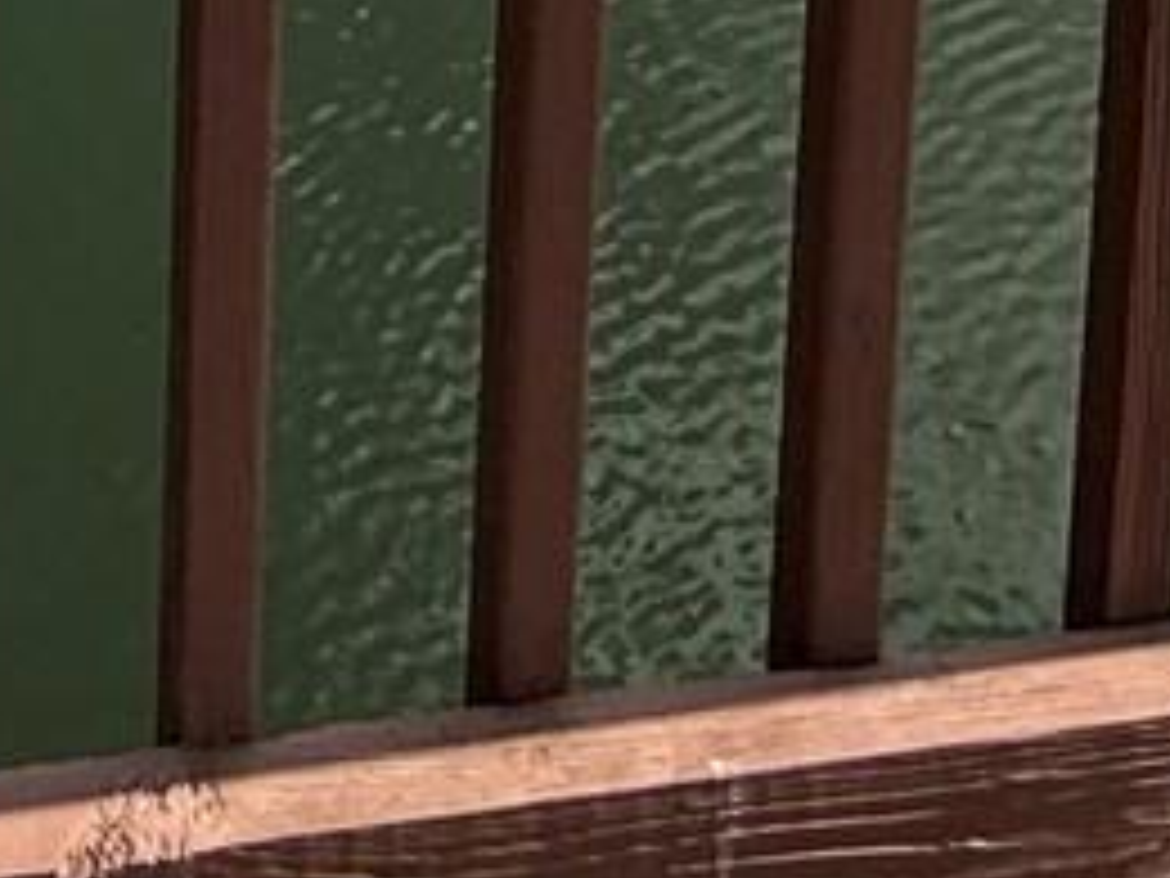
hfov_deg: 22.0
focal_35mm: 86
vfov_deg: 10.8
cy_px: -1810
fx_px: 2907
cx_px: 14
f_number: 2.2
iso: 50
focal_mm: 2.22
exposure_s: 1/1901
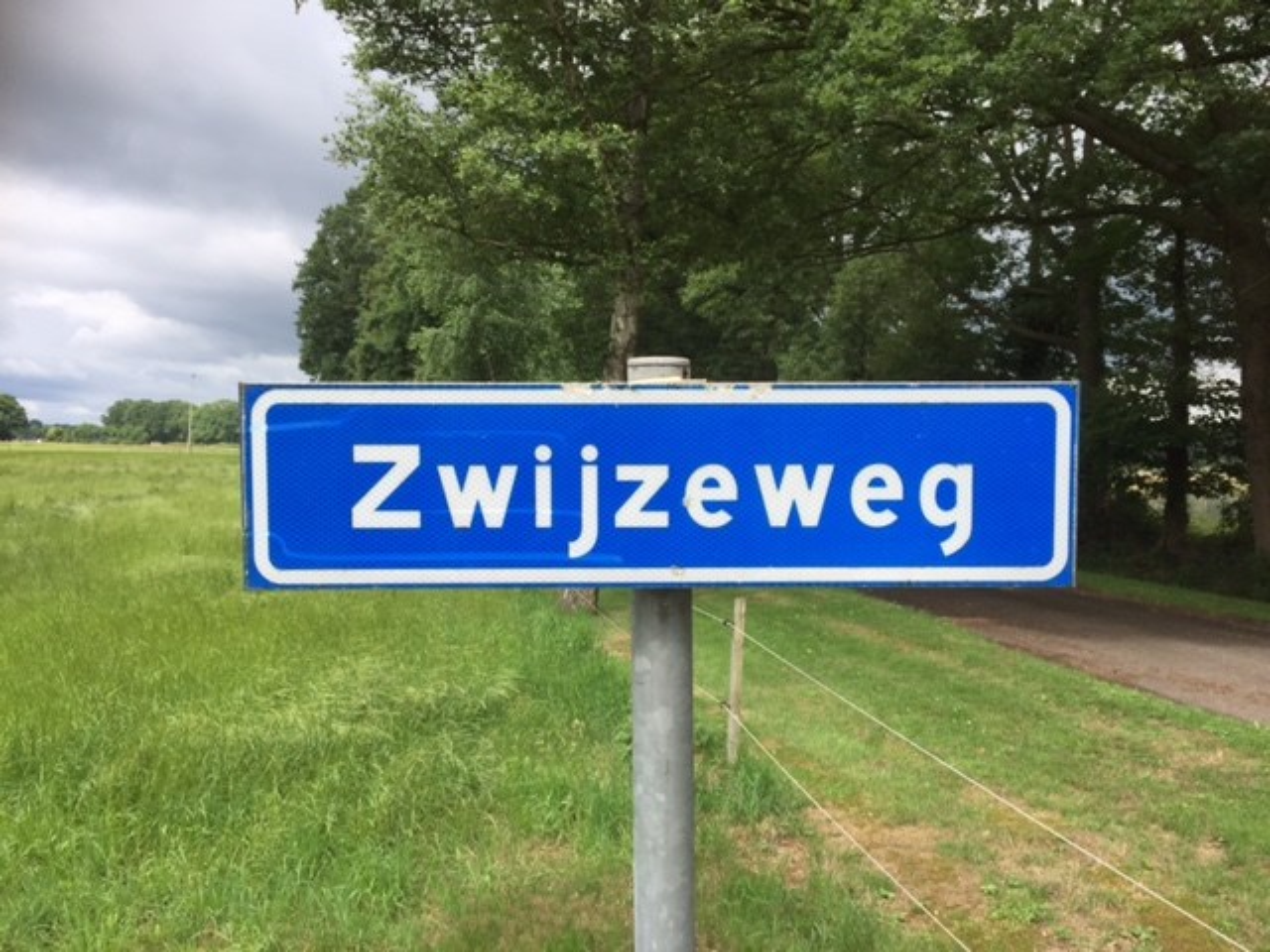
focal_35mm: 29
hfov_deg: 61.7
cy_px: 476
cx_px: 635
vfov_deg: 48.2
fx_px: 1064
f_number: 2.2
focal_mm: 4.15
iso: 32
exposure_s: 1/942
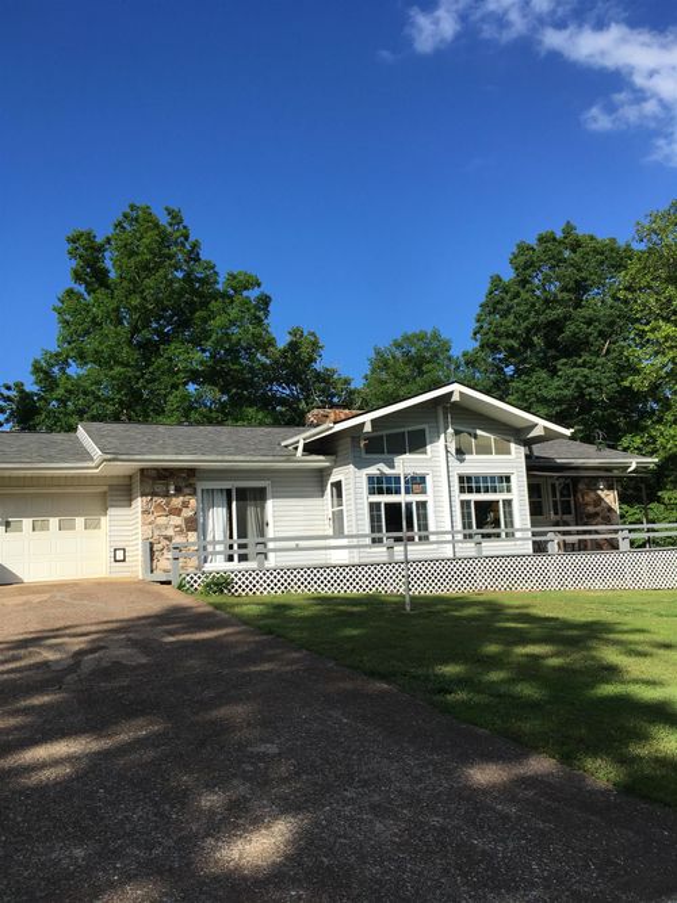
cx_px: 338
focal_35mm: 29
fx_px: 756
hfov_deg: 48.2
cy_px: 452
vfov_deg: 61.7
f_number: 2.2
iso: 25
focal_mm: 4.15
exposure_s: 1/1672
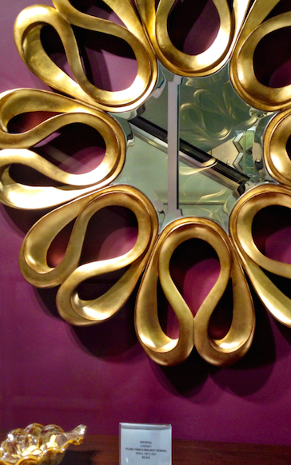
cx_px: 192
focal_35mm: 51
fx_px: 647
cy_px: 203
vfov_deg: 39.5
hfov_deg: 25.2
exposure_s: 1/20
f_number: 2.4
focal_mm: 4.28
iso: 100
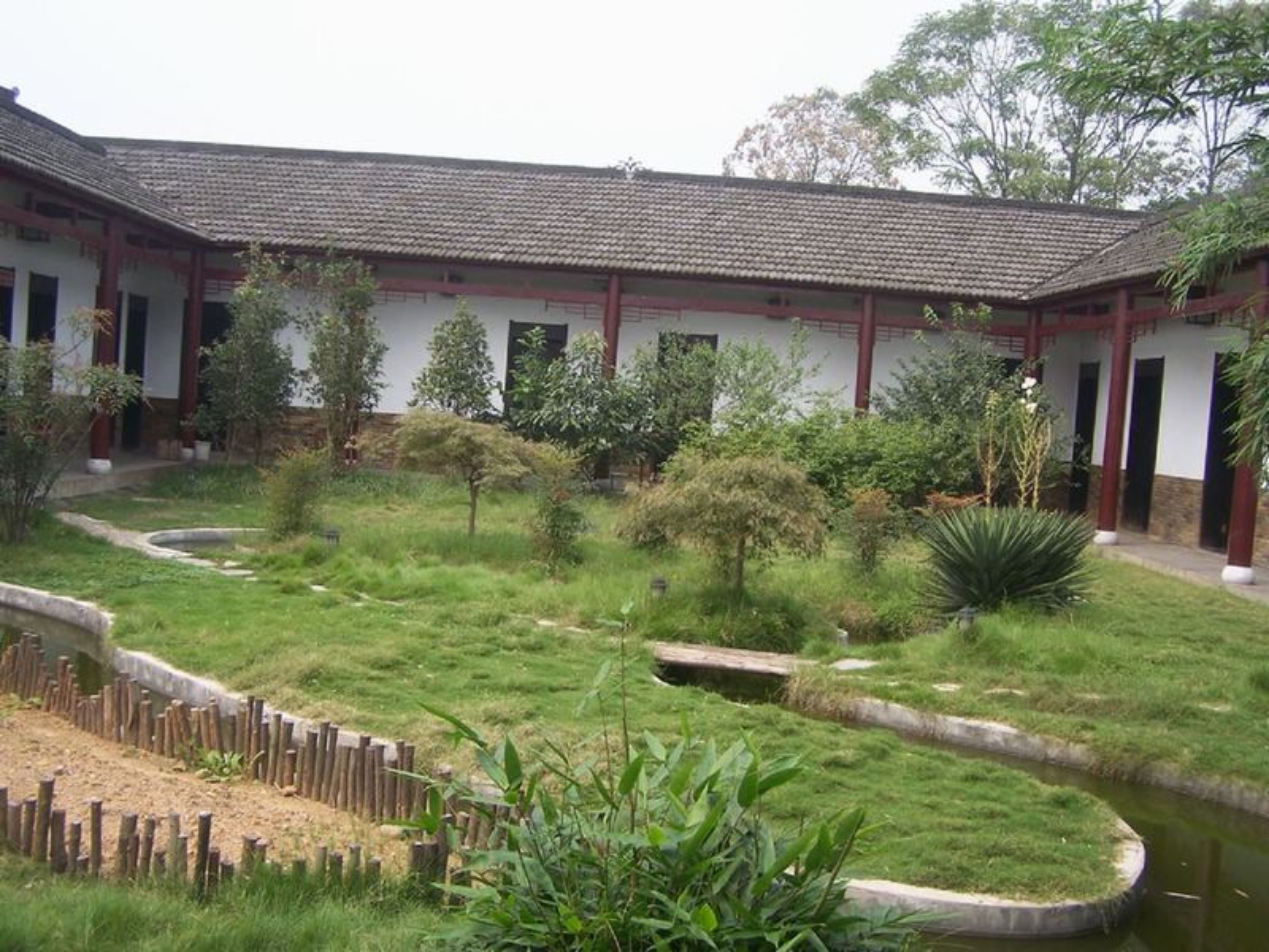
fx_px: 1393
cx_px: 634
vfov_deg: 37.7
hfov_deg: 49.0
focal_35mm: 38
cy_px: 476
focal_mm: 6.3
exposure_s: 1/640
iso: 80
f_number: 2.8
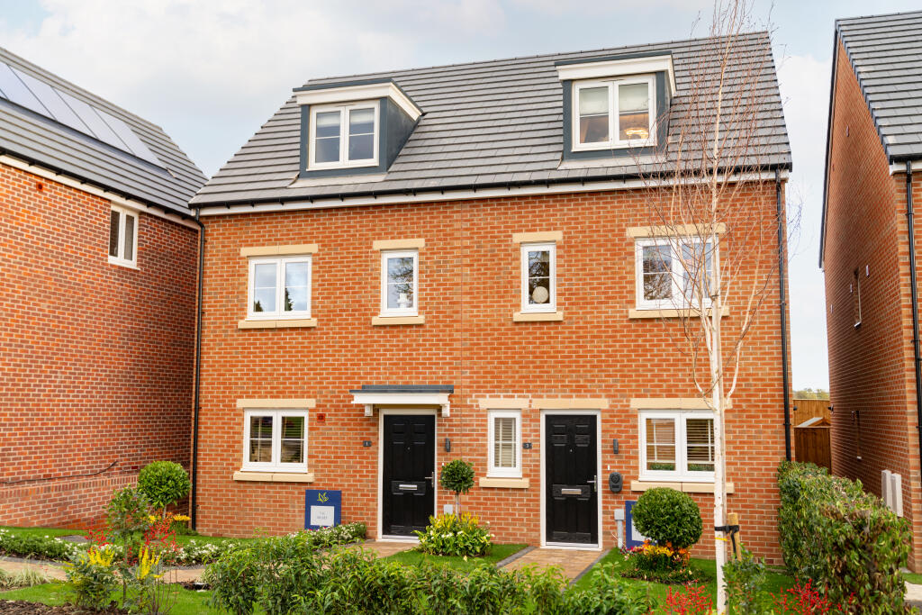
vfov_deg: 38.9
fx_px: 871
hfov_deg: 55.8
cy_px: 308
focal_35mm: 34
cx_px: 461
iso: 250
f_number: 5
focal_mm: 34
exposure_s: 1/100
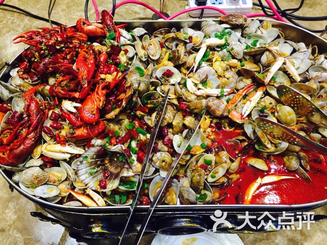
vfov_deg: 48.2
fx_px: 274
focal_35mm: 29
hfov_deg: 61.7
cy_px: 122
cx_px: 164
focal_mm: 4.15
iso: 64
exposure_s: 1/33
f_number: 2.2
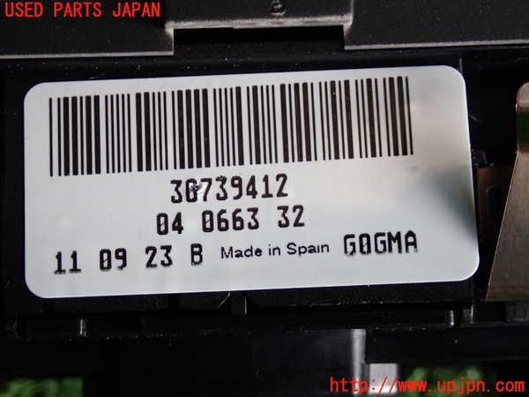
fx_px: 1085
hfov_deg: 27.4
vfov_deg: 20.7
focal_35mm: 71
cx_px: 264
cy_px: 198
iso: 250
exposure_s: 1/60
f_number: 3.9
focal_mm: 12.73
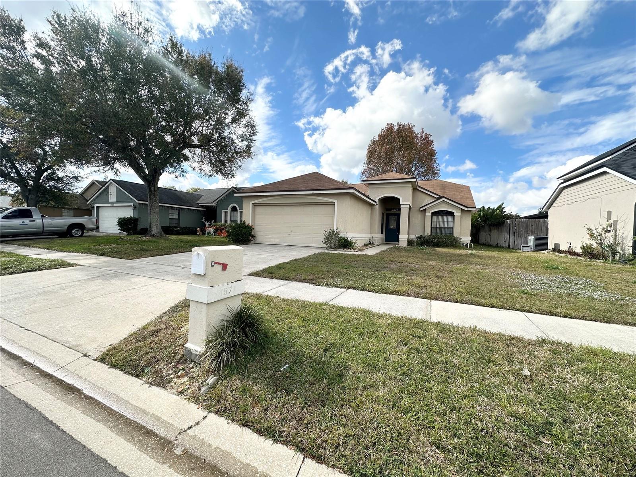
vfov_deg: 85.7
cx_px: 318
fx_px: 257
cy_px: 238
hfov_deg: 102.1
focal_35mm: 14
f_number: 2.2
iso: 50
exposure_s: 1/1473
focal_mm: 2.22
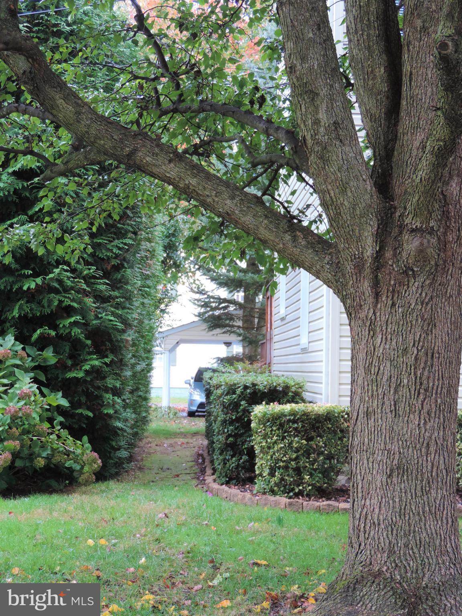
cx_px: 231
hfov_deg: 21.0
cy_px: 308
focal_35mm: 70
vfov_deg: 27.8
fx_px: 1246
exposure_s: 1/60
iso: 140
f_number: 3.9
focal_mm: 12.4
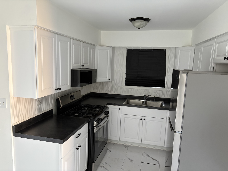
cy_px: 86
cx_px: 114
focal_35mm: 26
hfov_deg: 67.3
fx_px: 171
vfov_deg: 53.1
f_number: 1.6
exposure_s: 1/60
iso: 320
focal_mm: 5.96
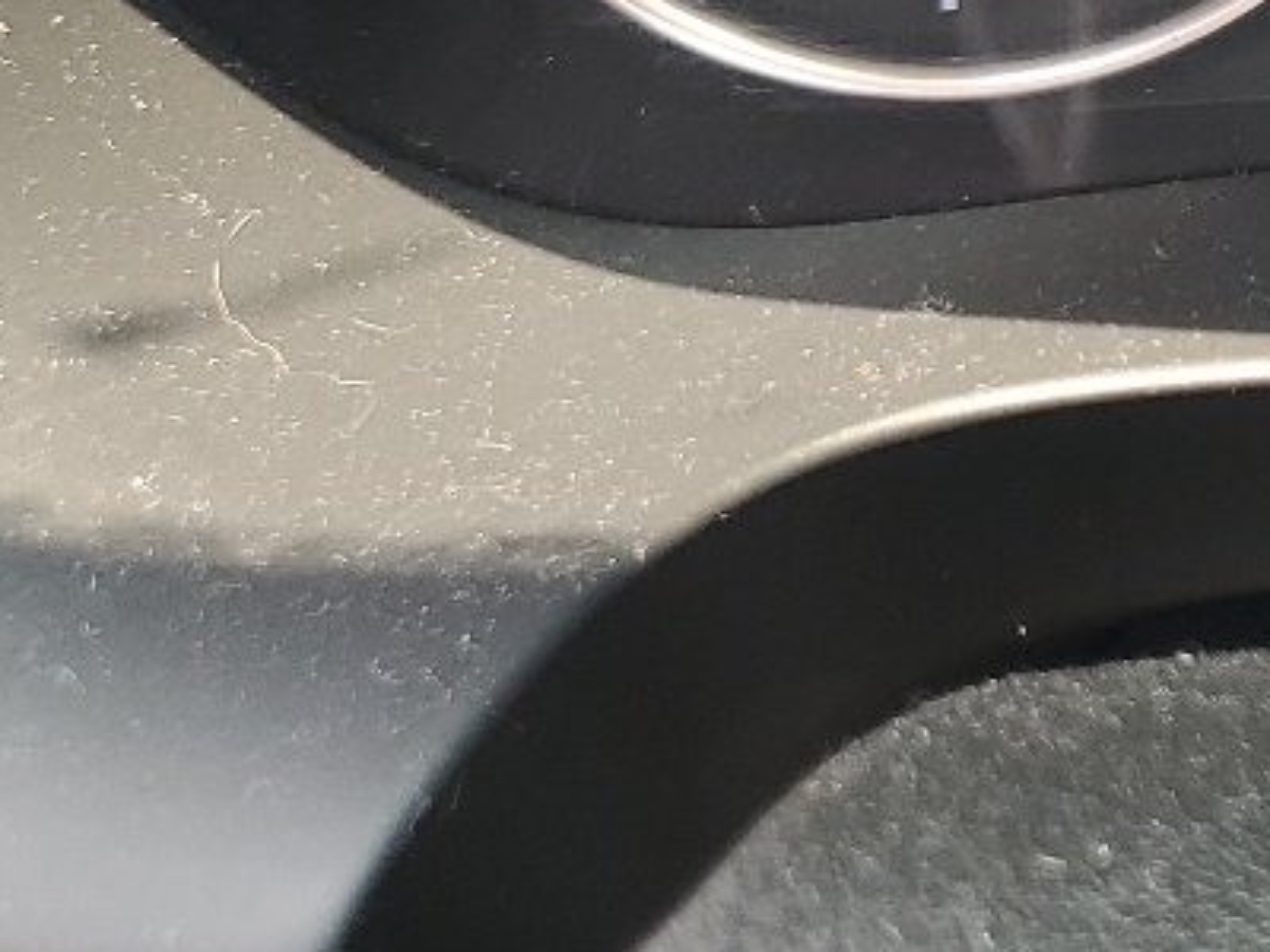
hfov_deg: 15.7
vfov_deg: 13.0
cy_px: -714
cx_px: 2375
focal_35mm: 104
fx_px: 3816
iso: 52
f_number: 1.5
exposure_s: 1/120
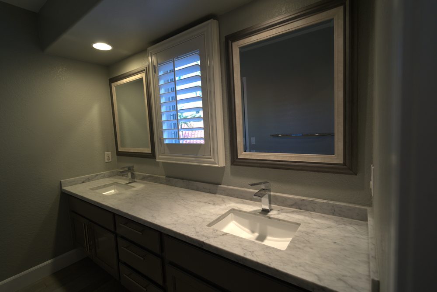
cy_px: 146
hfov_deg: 96.7
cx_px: 218
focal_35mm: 16
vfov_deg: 73.8
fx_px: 194
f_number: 4
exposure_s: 1/160
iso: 1000
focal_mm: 16
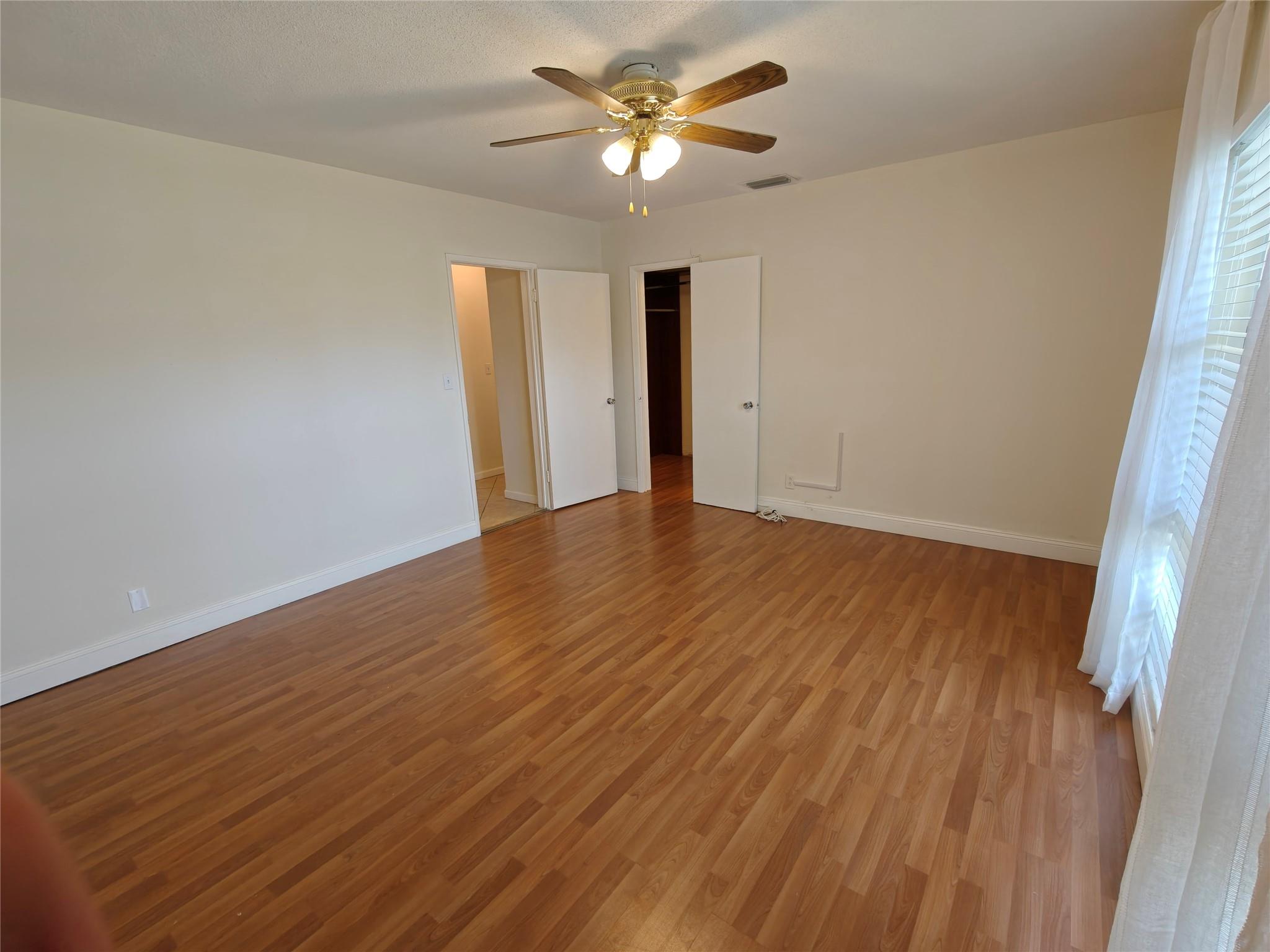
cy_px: 476
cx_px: 635
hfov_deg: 98.2
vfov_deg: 81.7
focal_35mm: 15
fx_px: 550
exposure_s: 1/120
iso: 400
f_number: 2
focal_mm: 2.3
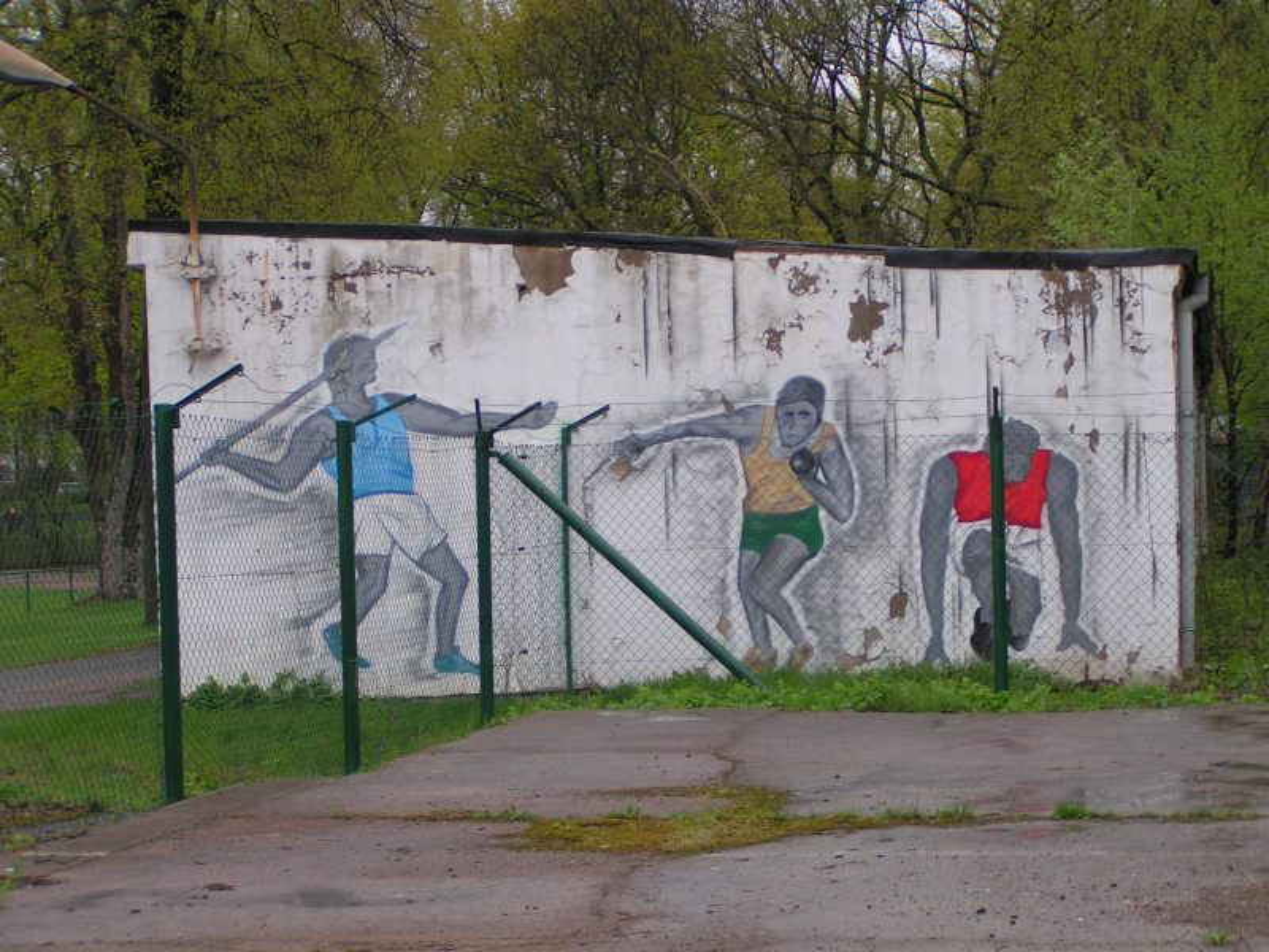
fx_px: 3153
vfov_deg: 17.2
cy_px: 476
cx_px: 634
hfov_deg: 22.8
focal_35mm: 86
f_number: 3.2
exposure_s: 1/160
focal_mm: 13.2
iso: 50
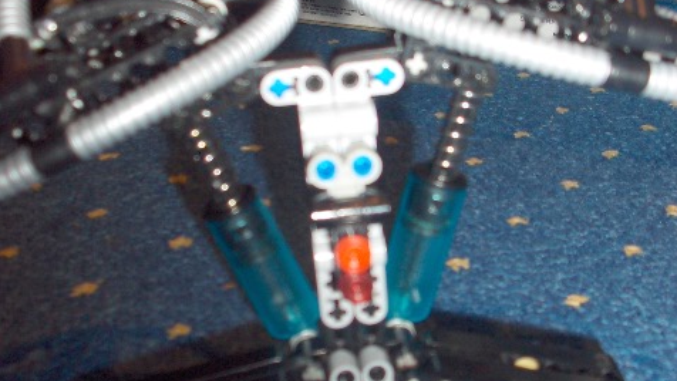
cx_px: 340
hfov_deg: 49.4
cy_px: 183
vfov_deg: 29.0
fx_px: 736
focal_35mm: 41
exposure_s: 1/60
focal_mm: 5.8
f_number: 2.8
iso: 50
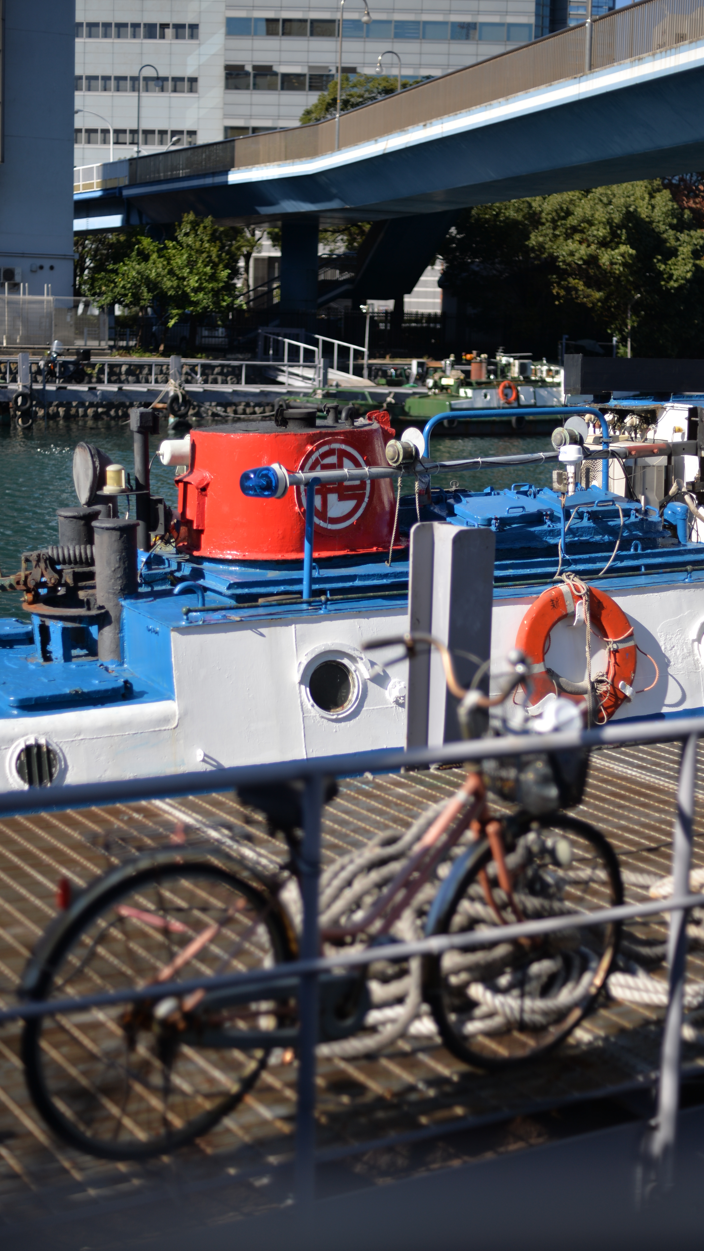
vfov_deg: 39.2
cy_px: 630
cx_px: 369
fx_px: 1759
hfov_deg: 22.6
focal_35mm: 53
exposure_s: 1/4000
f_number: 2
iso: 100
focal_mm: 50
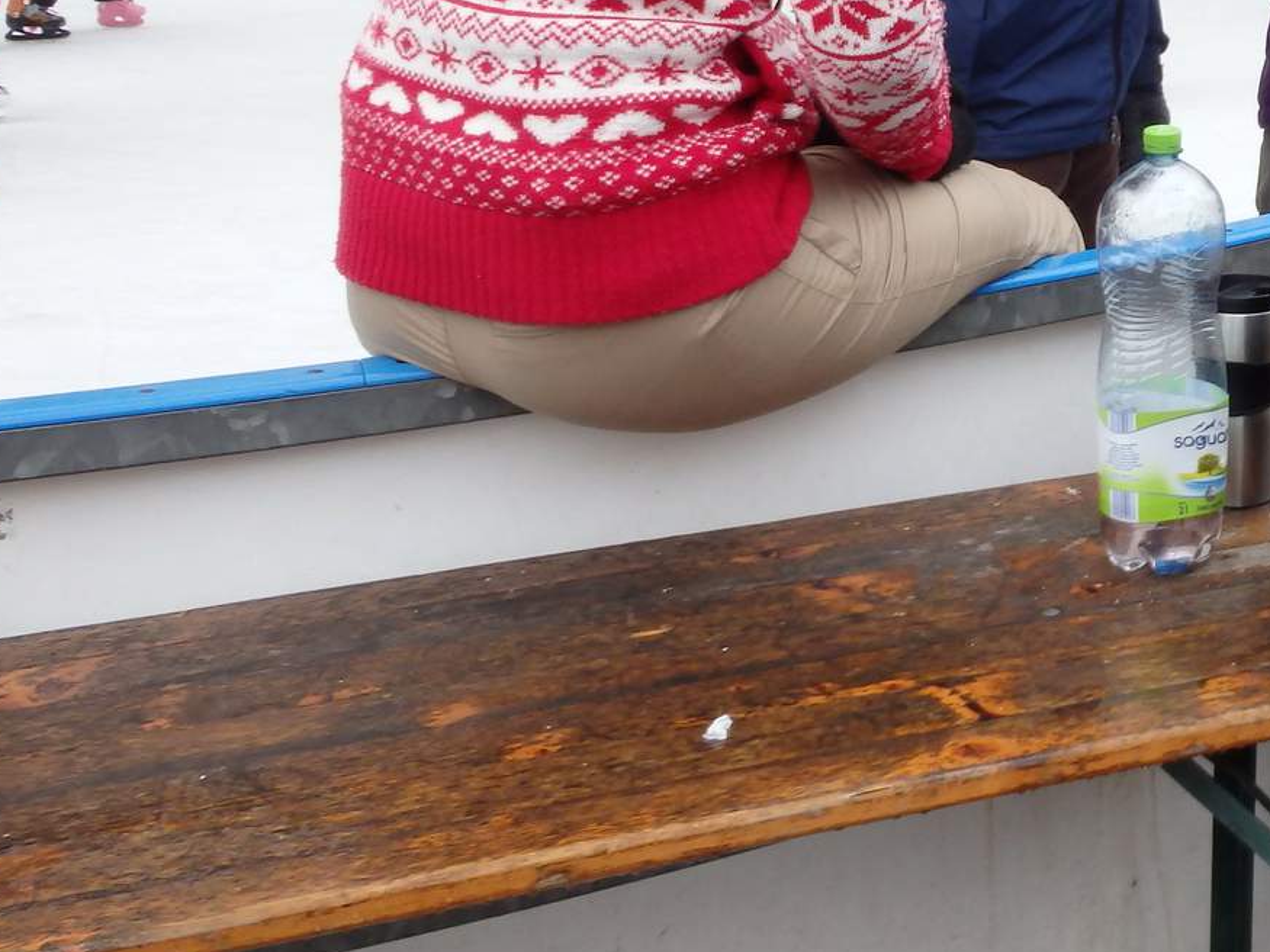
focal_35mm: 64
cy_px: -75
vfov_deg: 21.8
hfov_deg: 27.4
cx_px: 1430
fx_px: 2348
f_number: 3.9
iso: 125
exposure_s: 1/100
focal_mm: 5
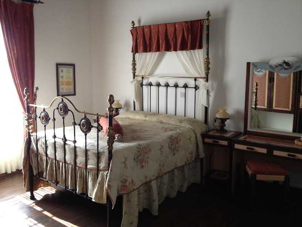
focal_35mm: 35
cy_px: 114
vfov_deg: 40.7
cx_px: 151
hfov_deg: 52.6
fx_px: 305
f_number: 2.4
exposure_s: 1/24
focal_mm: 4.28
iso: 50
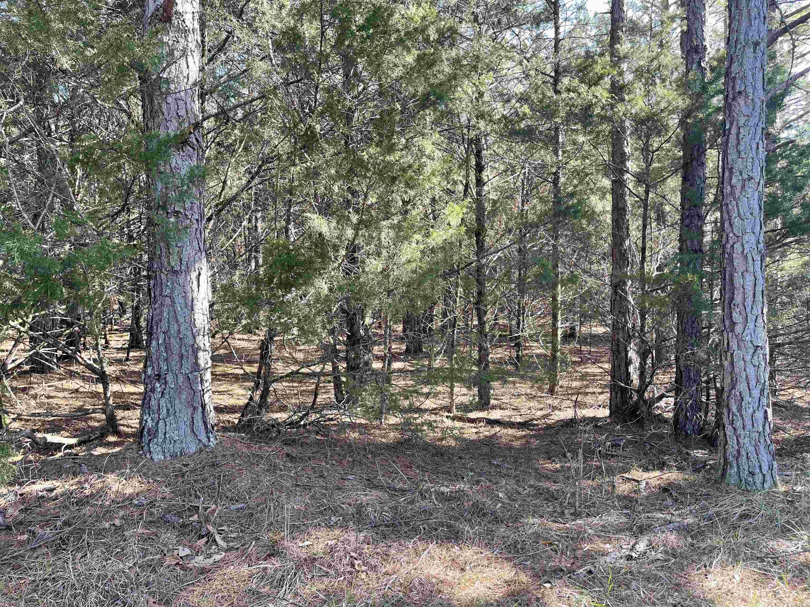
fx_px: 608
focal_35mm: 26
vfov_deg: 53.1
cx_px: 405
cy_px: 304
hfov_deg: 67.3
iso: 32
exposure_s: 1/125
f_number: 1.6
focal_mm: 5.1
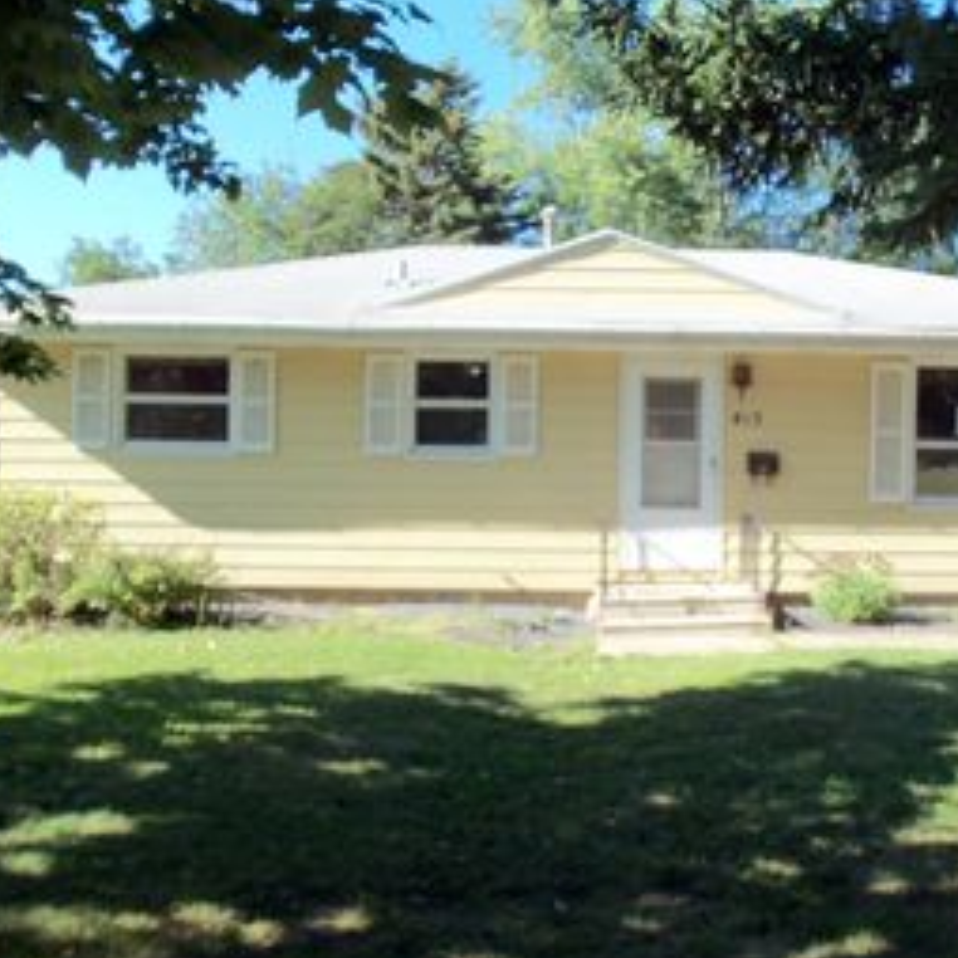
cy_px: 479
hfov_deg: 46.8
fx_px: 1096
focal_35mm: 35
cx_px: 603
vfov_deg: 47.2
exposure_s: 1/320
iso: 80
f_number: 3.4
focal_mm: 5.2
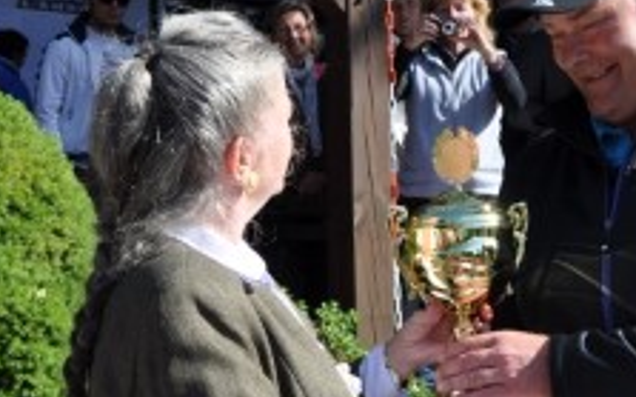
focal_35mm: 74
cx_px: 516
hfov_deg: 27.3
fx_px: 1282
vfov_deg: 17.6
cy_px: 240
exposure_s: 1/320
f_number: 9
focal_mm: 18
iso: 200
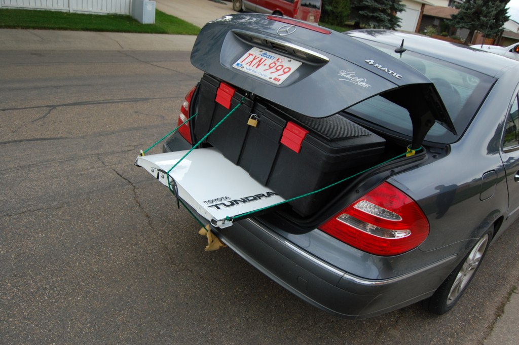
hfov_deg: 67.4
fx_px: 389
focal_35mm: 27
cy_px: 172
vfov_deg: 47.9
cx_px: 260
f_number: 5.6
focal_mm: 18
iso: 200
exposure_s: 1/200
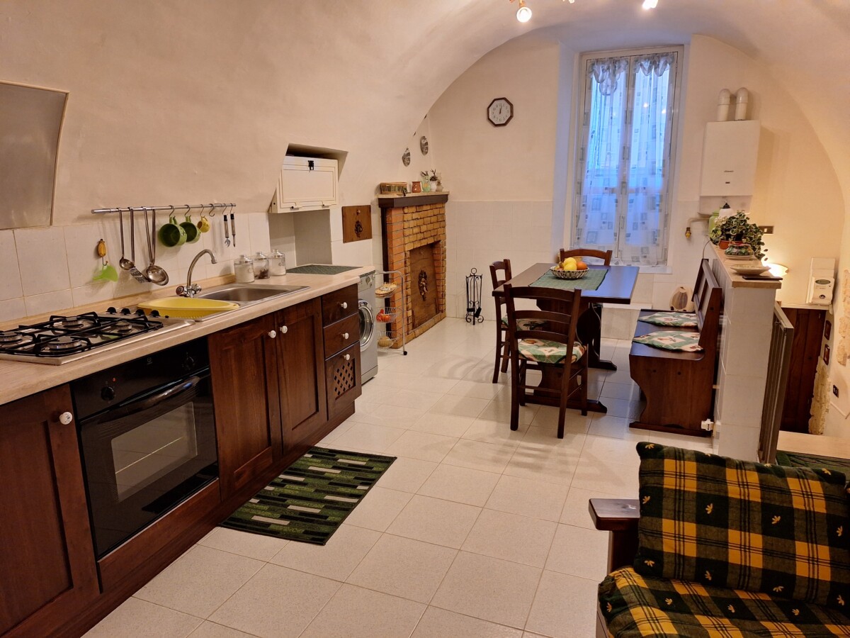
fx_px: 565
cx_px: 425
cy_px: 319
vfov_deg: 58.9
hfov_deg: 73.9
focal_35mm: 23
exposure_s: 1/33
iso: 200
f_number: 1.8
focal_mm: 5.54
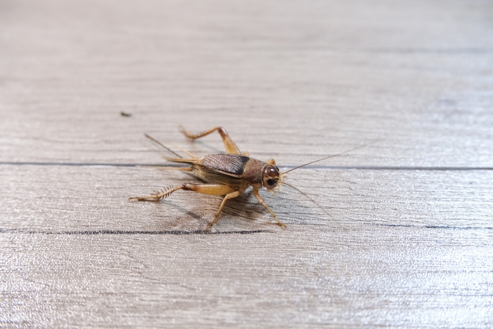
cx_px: 246
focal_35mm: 35
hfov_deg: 54.4
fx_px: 479
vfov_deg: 37.9
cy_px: 164
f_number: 4.4
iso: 2000
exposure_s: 1/55
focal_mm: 23.5
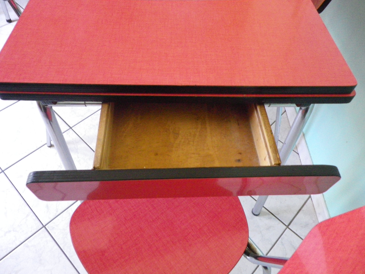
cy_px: 137
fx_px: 295
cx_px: 182
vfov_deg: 49.7
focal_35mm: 28
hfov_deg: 63.4
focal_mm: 4.9
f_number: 2.6
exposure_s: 1/20
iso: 800
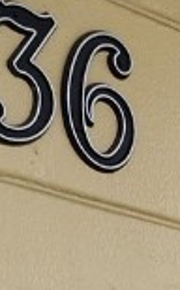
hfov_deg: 7.3
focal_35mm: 162
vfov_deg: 11.3
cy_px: 638
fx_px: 1274
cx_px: 495
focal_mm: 6.4
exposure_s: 1/296
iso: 12
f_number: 1.8
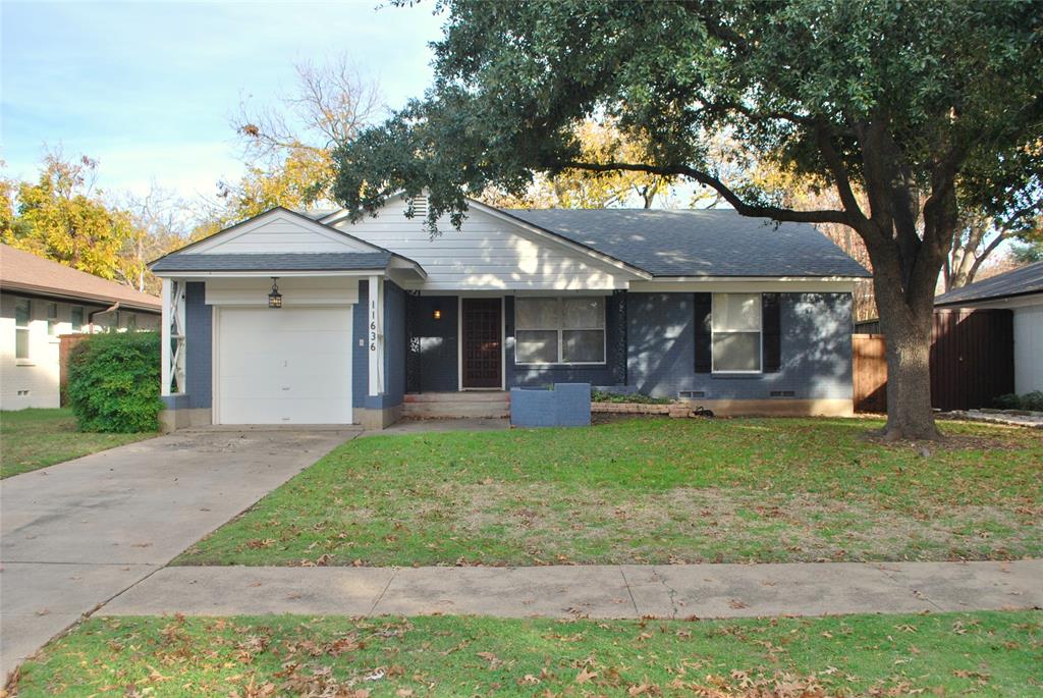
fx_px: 870
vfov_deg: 43.7
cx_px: 522
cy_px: 349
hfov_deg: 61.9
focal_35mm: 30
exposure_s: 1/200
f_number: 6.3
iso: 100
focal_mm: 20
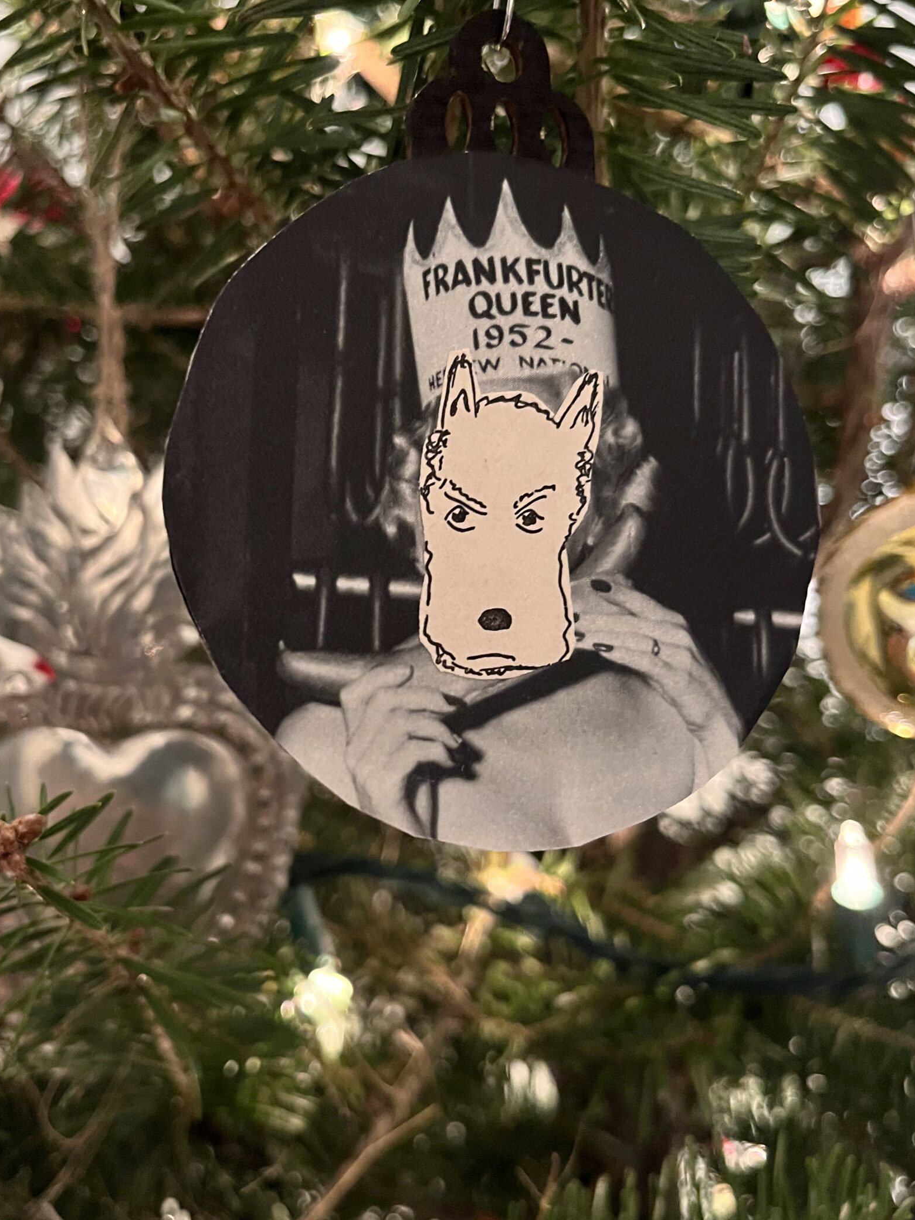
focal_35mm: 32
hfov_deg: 44.0
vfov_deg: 56.8
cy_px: 605
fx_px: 1128
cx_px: 389
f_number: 1.6
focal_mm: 5.1
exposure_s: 1/30
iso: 500
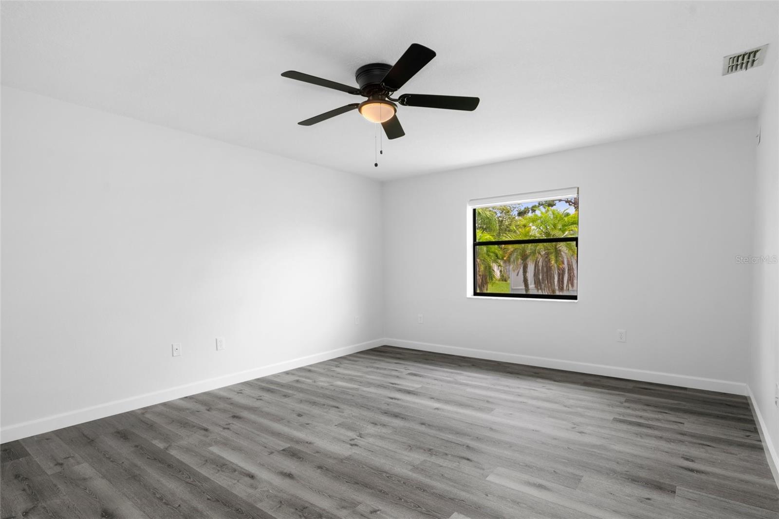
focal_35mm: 17
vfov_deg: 70.4
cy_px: 260
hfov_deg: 93.3
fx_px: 368
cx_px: 390
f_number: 8
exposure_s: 1
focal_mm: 17
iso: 320
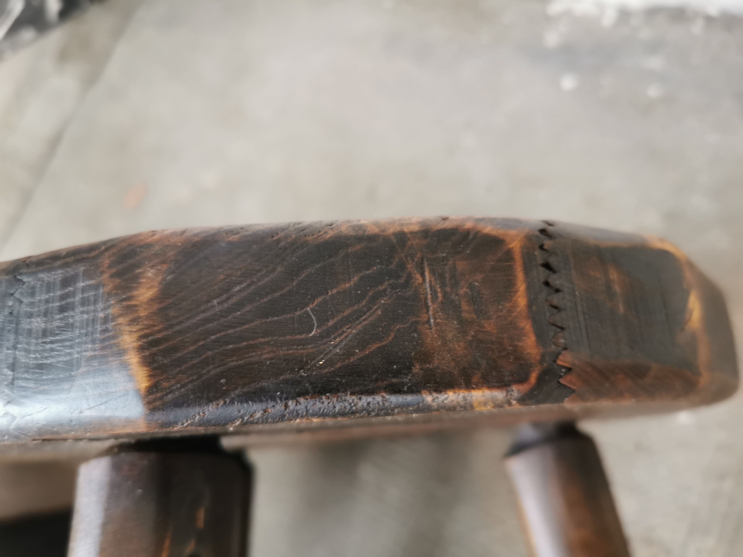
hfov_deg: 65.3
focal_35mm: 27
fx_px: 580
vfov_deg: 51.4
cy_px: 278
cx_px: 372
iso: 320
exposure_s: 1/33.3
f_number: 1.6
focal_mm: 5.56
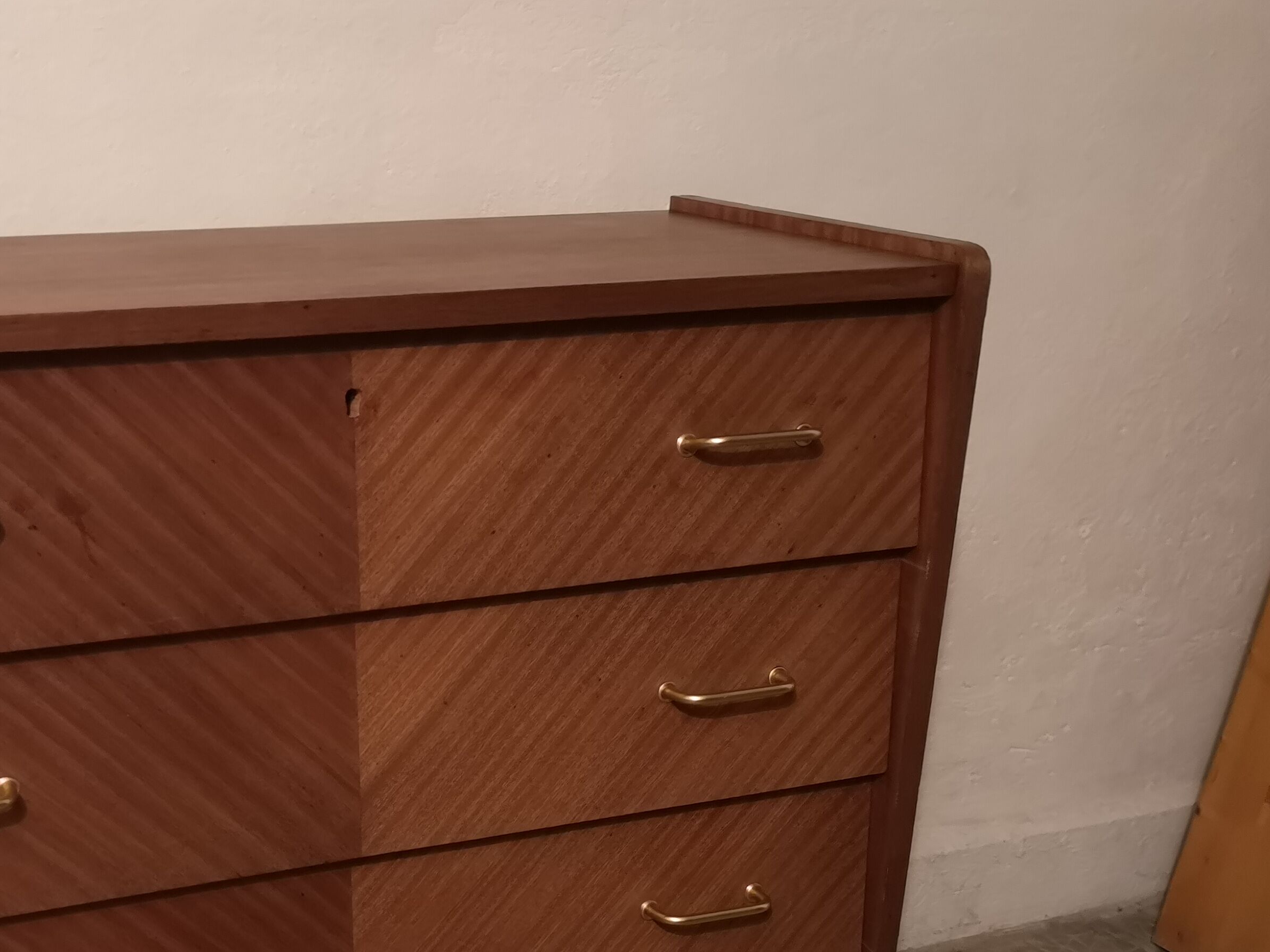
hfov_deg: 41.1
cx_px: 357
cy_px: 747
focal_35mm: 45
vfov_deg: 31.4
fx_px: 1651
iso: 500
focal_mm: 3.95
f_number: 1.8
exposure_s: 1/20
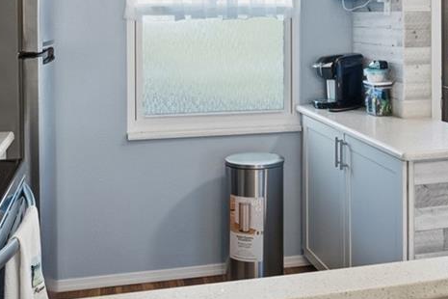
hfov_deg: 35.9
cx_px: 300
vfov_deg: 23.7
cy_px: 13
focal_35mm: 55
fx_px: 684
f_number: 8
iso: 100
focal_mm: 16
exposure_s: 1/20
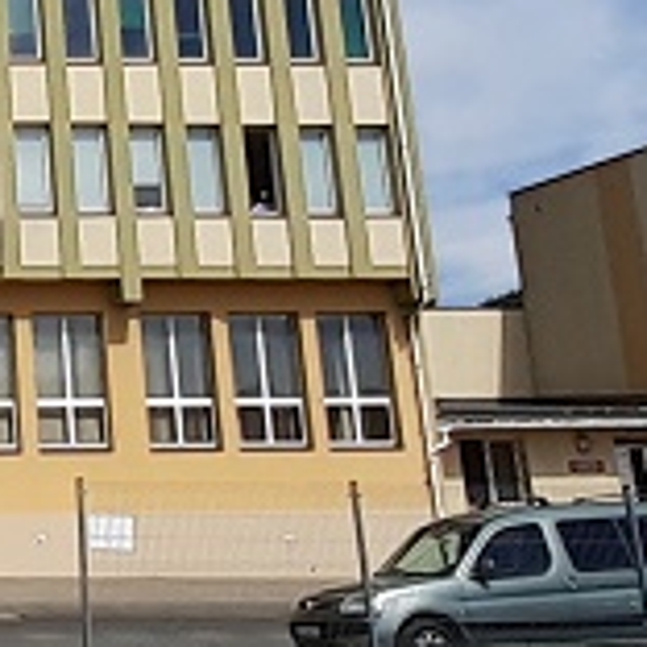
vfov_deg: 28.8
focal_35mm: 59
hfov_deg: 24.5
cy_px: 207
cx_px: -241
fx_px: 1248
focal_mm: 1.13
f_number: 2.2
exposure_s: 1/2101
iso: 40
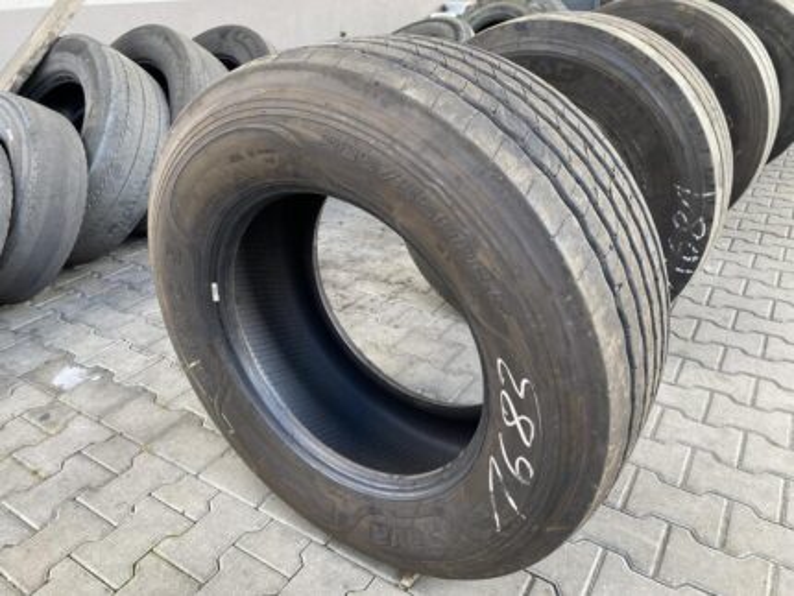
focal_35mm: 26
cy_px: 298
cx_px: 397
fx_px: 597
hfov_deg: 67.3
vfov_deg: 53.1
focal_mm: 4.25
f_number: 1.8
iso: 50
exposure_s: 1/122
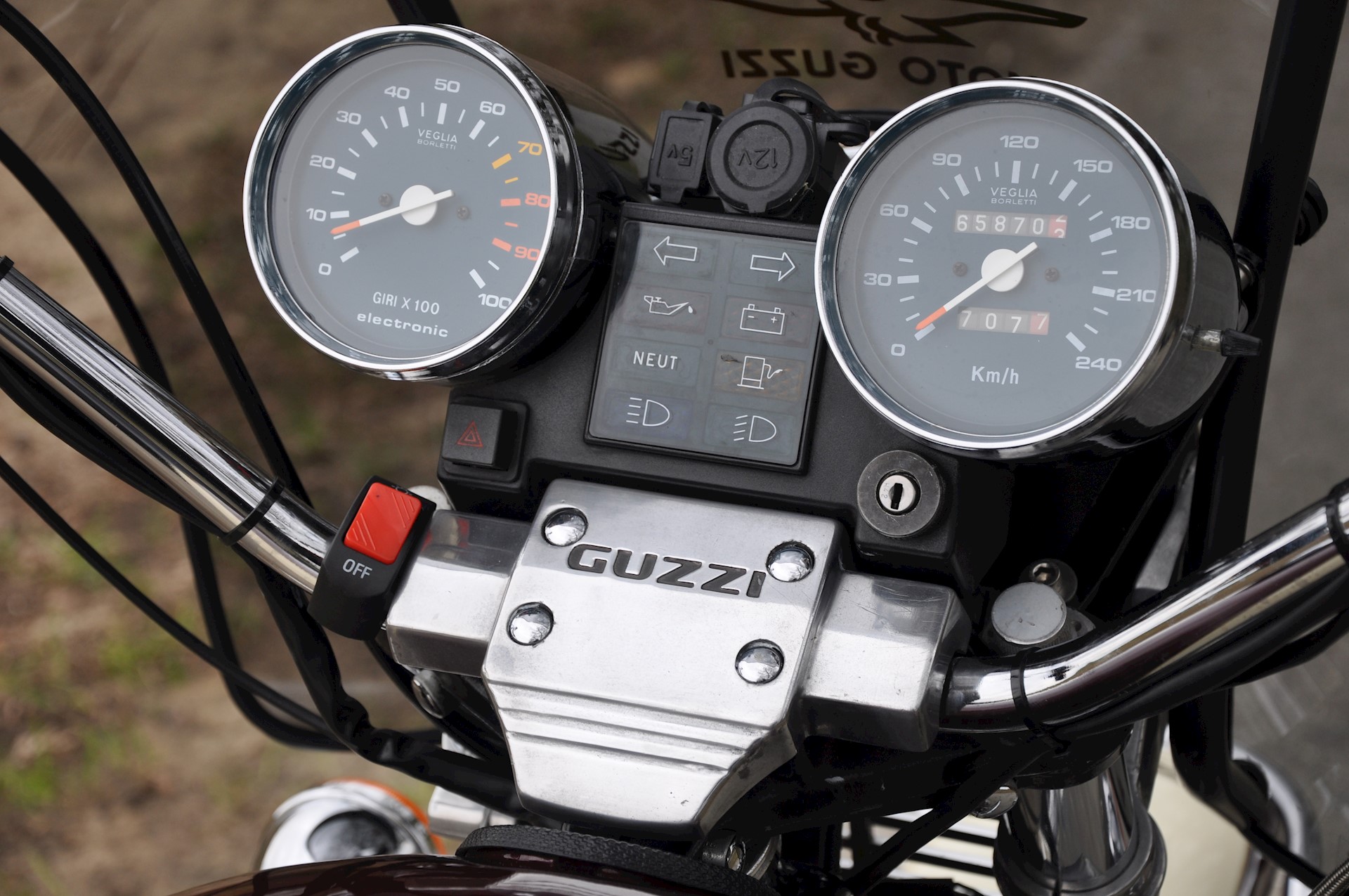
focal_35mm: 93
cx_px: 674
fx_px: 3480
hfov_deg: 21.9
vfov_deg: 14.7
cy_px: 448
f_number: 7.1
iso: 200
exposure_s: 1/200
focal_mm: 62
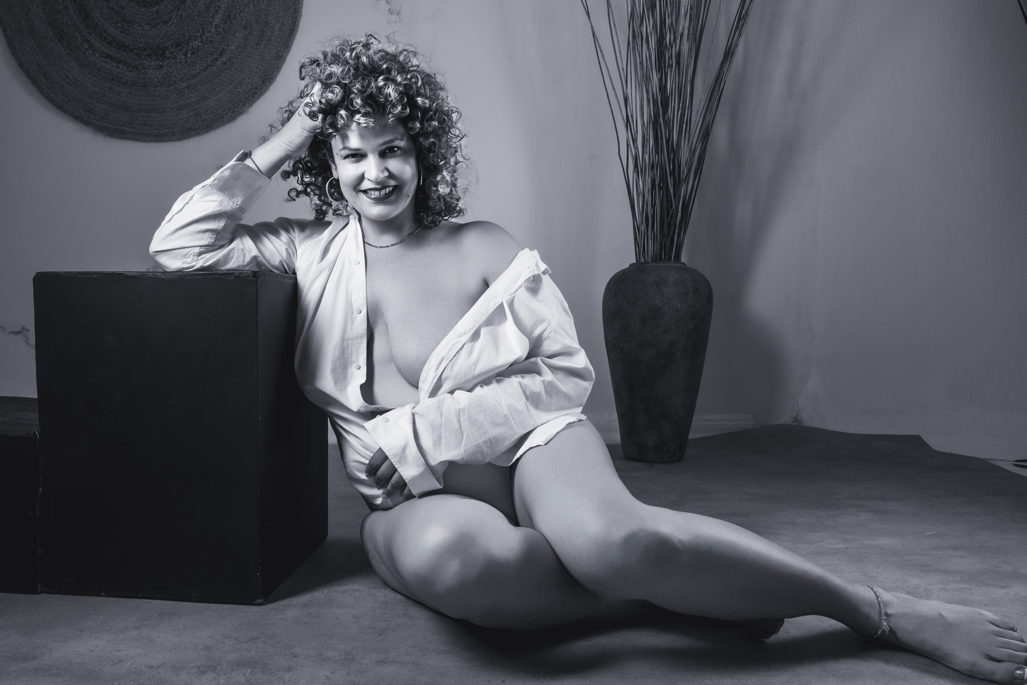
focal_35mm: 26
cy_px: 342
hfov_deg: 69.4
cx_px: 514
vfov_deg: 49.6
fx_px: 742
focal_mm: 17.6
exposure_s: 1/100
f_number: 11
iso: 100
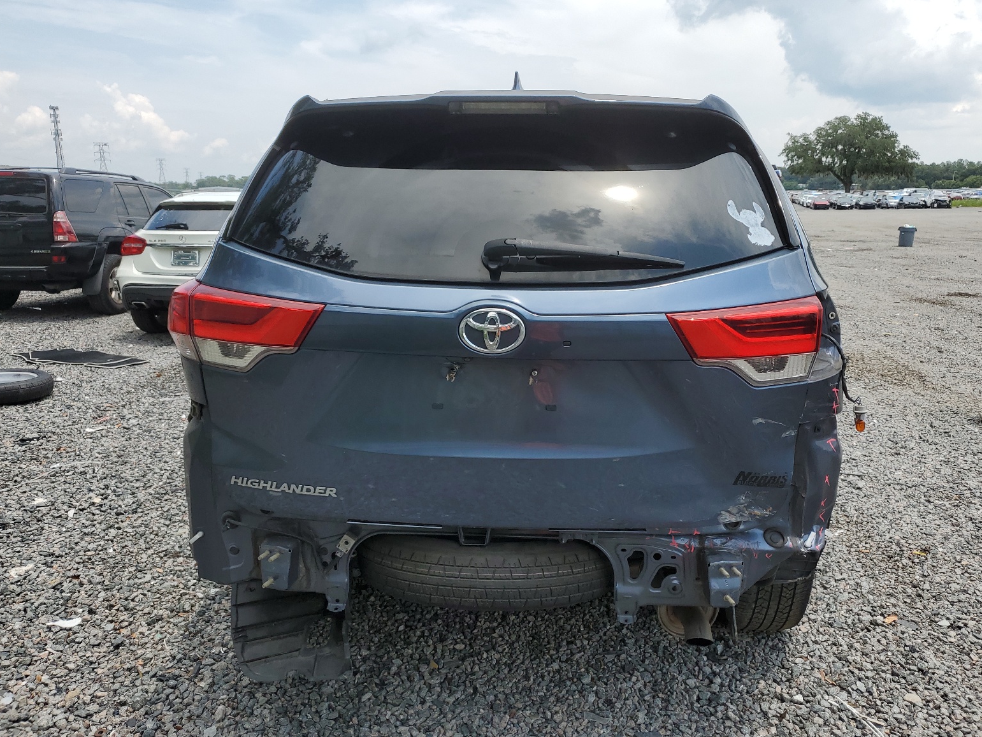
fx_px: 766
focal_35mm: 27
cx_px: 501
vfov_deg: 51.4
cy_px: 362
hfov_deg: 65.3
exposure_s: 1/2500
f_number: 1.5
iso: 50
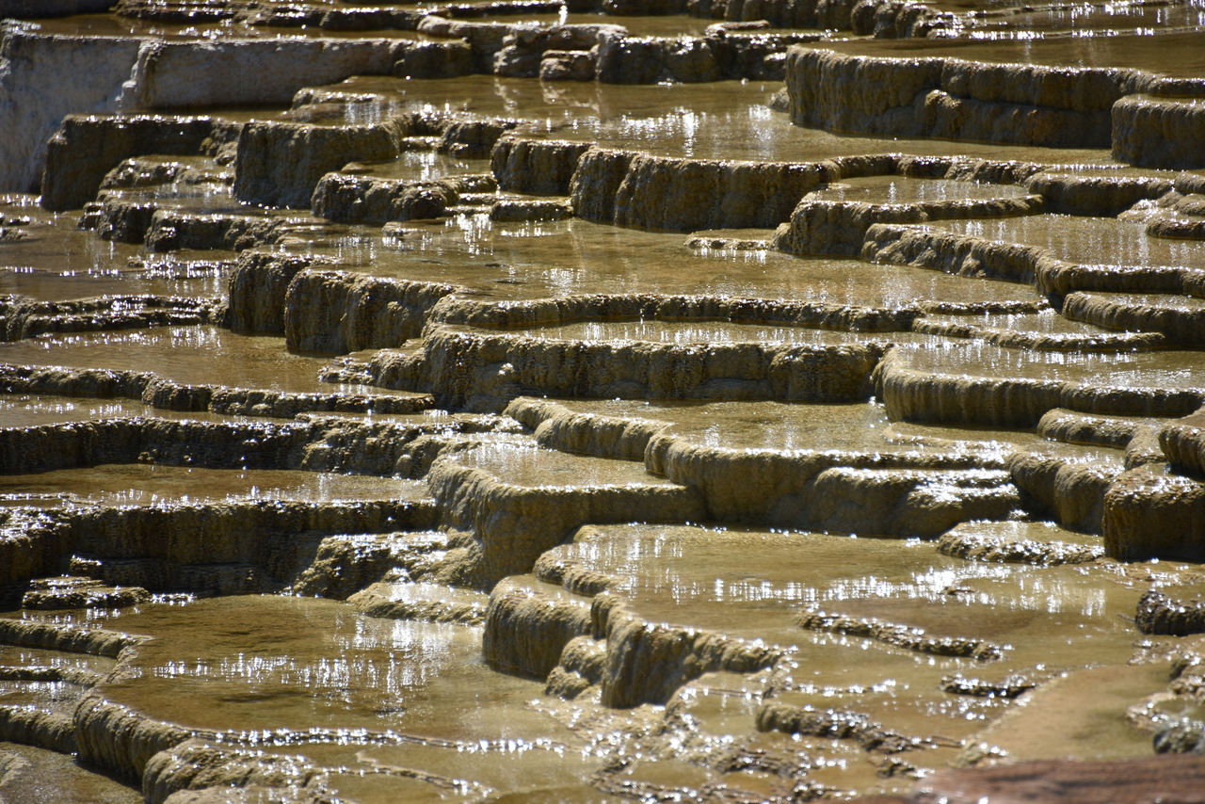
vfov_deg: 4.6
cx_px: 602
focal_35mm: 300
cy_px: 402
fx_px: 10043
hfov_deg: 6.9
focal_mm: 300
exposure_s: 1/640
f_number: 5.6
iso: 160
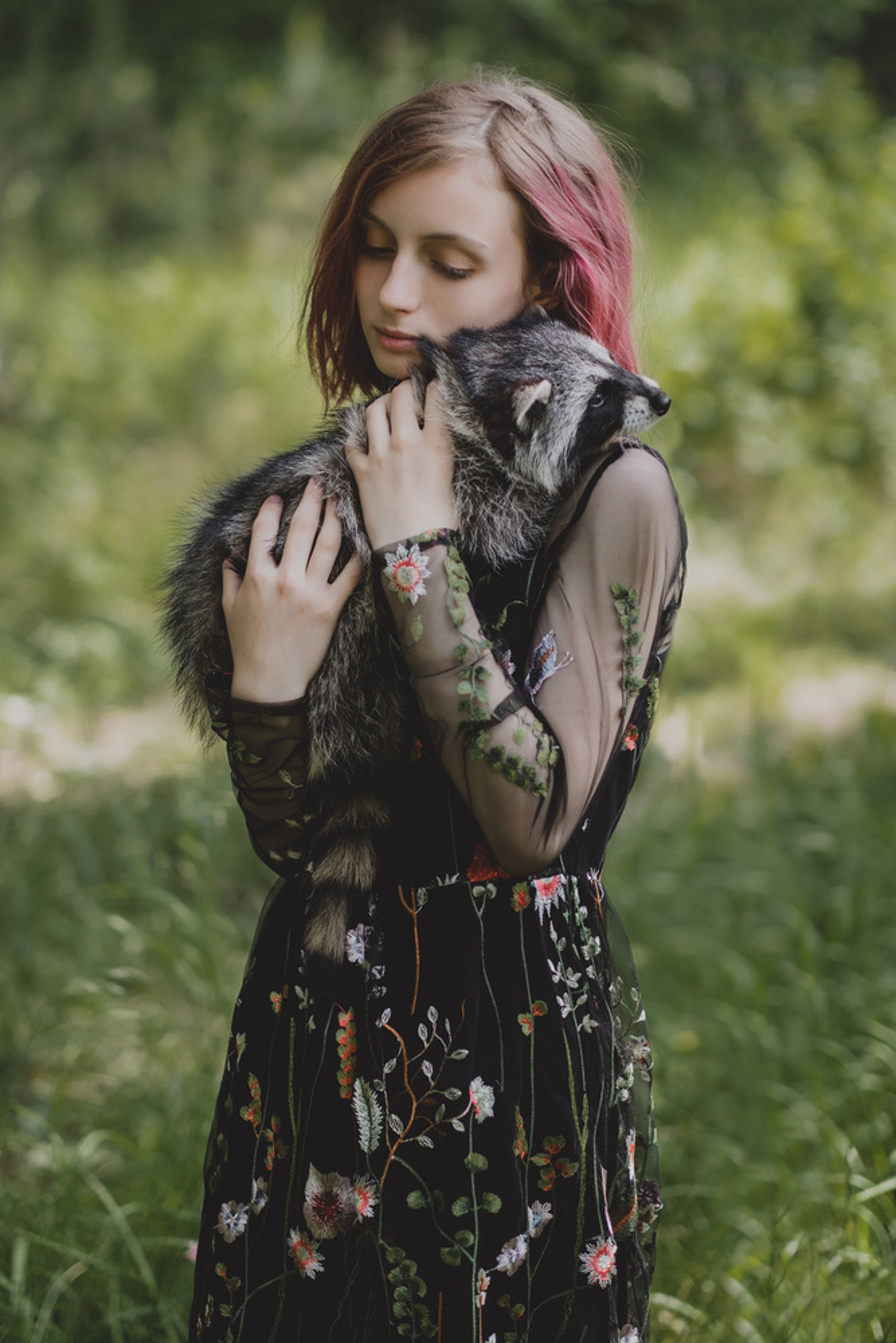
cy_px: 672
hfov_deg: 16.3
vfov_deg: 24.2
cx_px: 448
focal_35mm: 84
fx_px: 3135
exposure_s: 1/1800
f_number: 1.6
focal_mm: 56
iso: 200
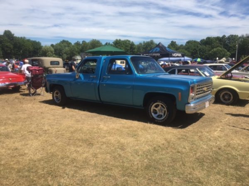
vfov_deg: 48.2
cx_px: 124
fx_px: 209
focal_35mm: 29
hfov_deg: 61.7
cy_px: 93
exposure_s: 1/1570
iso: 25
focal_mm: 4.15
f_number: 2.2
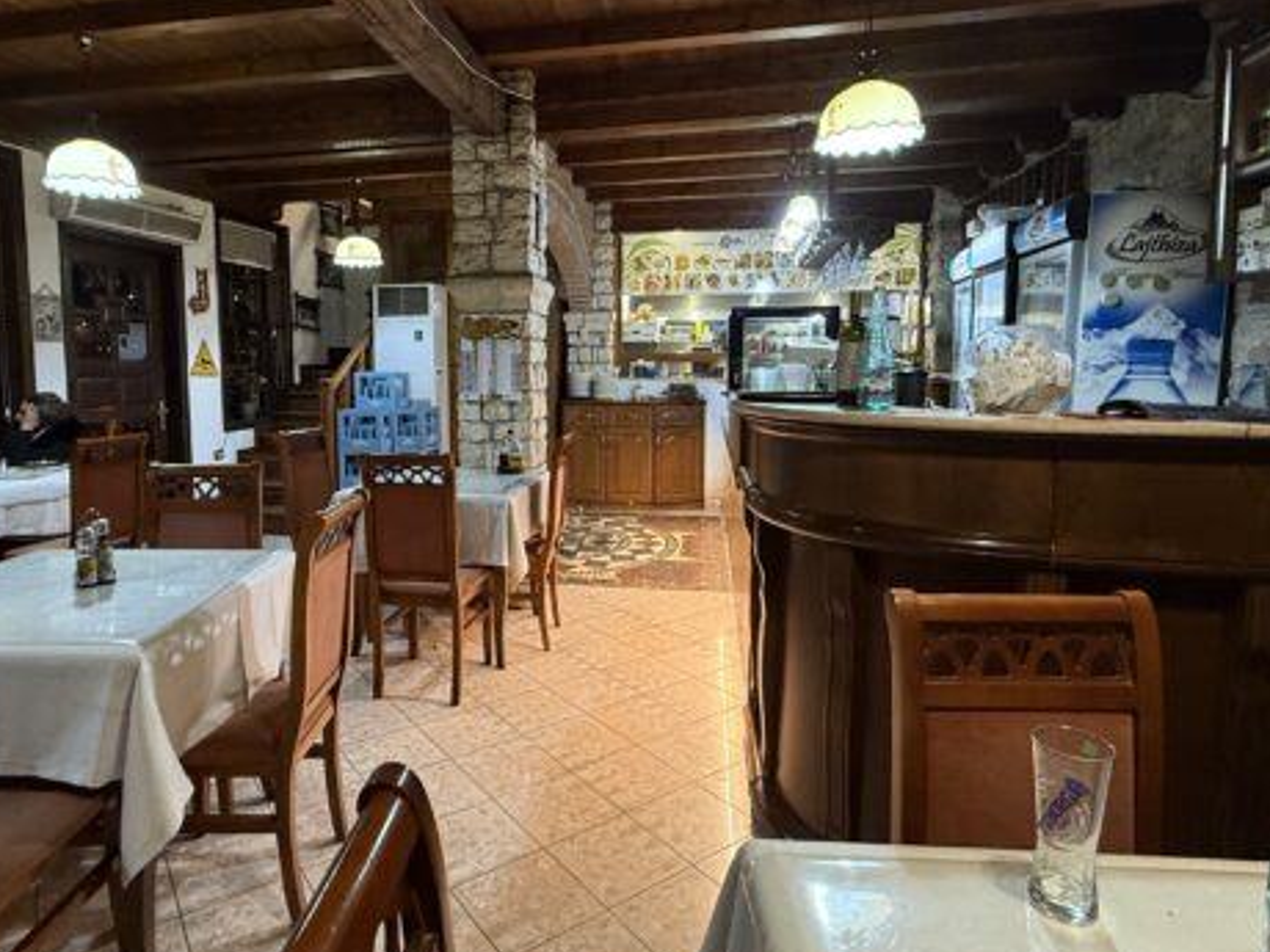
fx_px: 770
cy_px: 428
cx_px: 566
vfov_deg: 63.3
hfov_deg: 78.7
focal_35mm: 21
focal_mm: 2.22
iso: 320
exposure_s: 1/50
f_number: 2.2
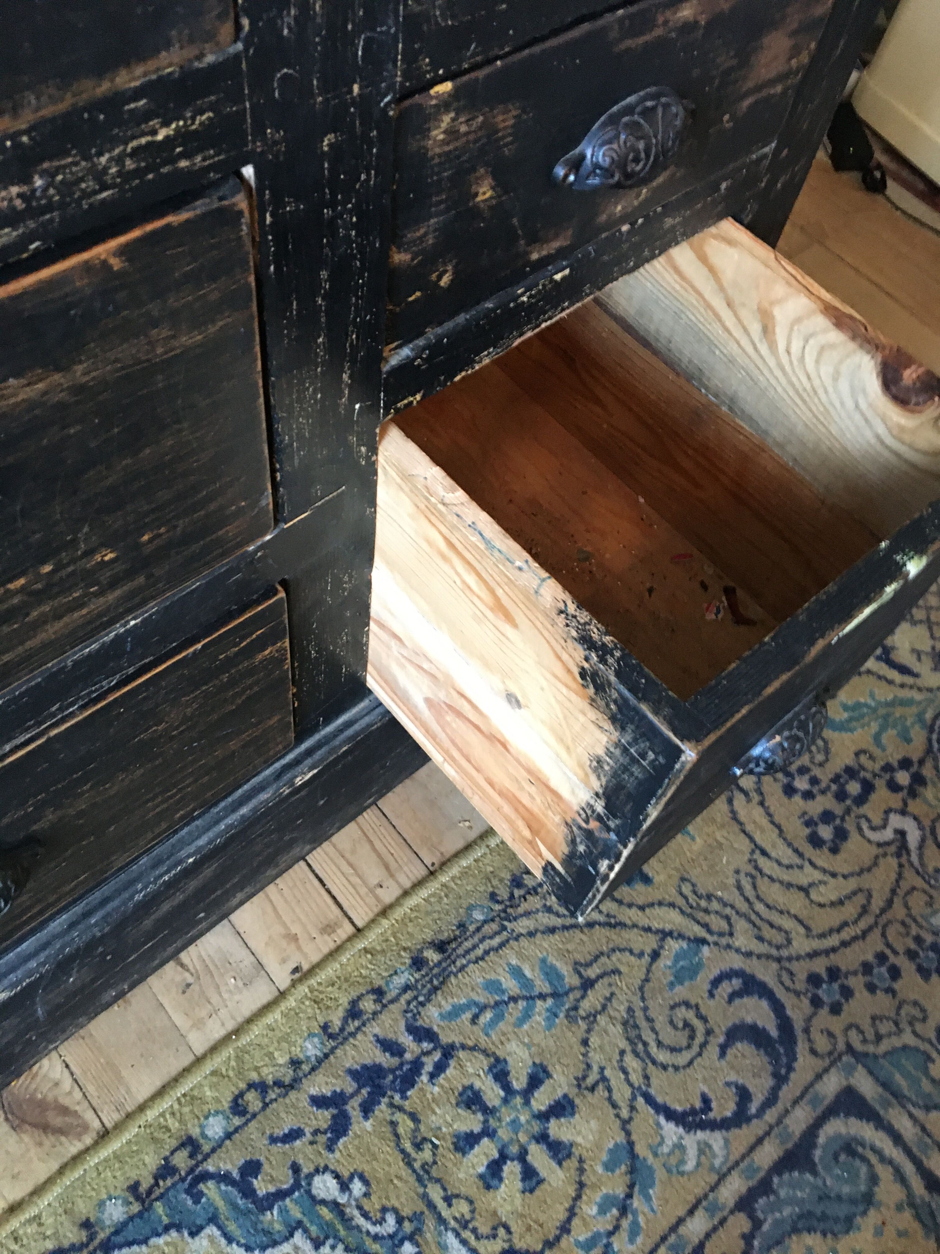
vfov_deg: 61.7
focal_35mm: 29
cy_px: 627
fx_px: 1050
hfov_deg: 48.2
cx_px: 470
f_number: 2.2
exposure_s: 1/17
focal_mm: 4.15
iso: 200
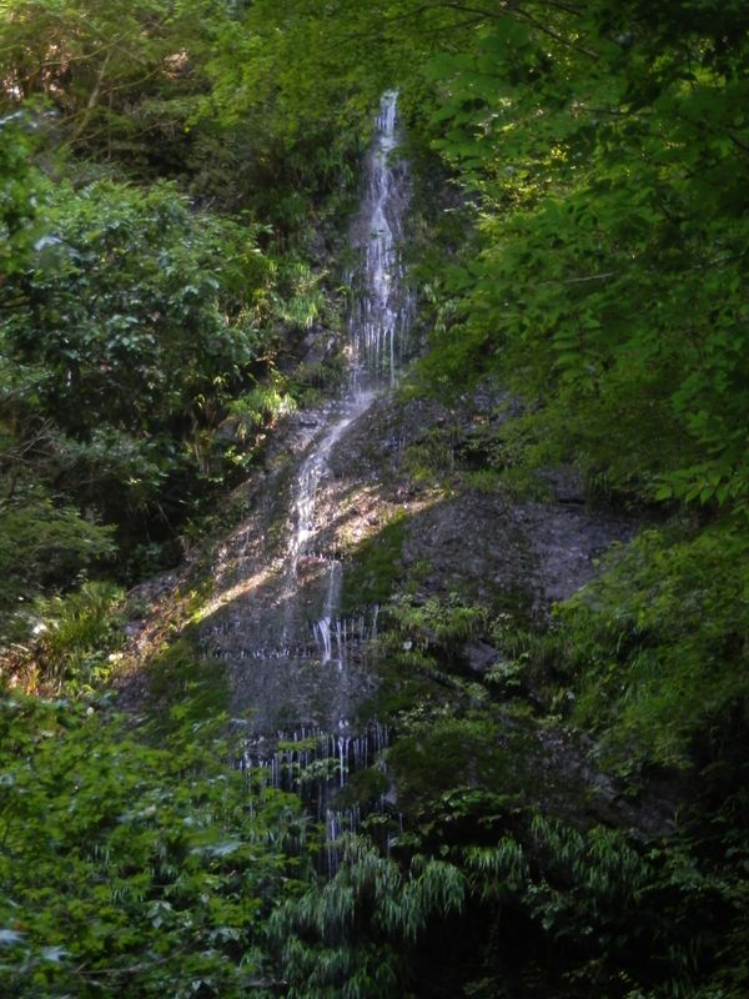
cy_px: 500
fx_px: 2798
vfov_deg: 20.2
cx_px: 374
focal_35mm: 97
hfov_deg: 15.2
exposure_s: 1/15
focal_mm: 17.3
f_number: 4.9
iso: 200
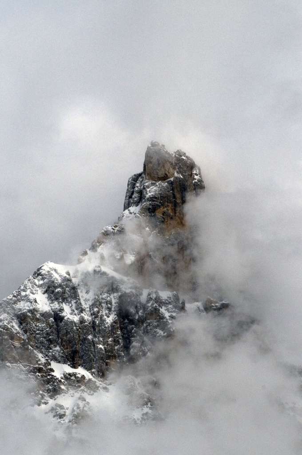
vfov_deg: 19.5
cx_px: 151
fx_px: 1325
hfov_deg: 13.0
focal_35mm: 105
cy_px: 228
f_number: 10
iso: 640
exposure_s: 1/6400
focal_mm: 70
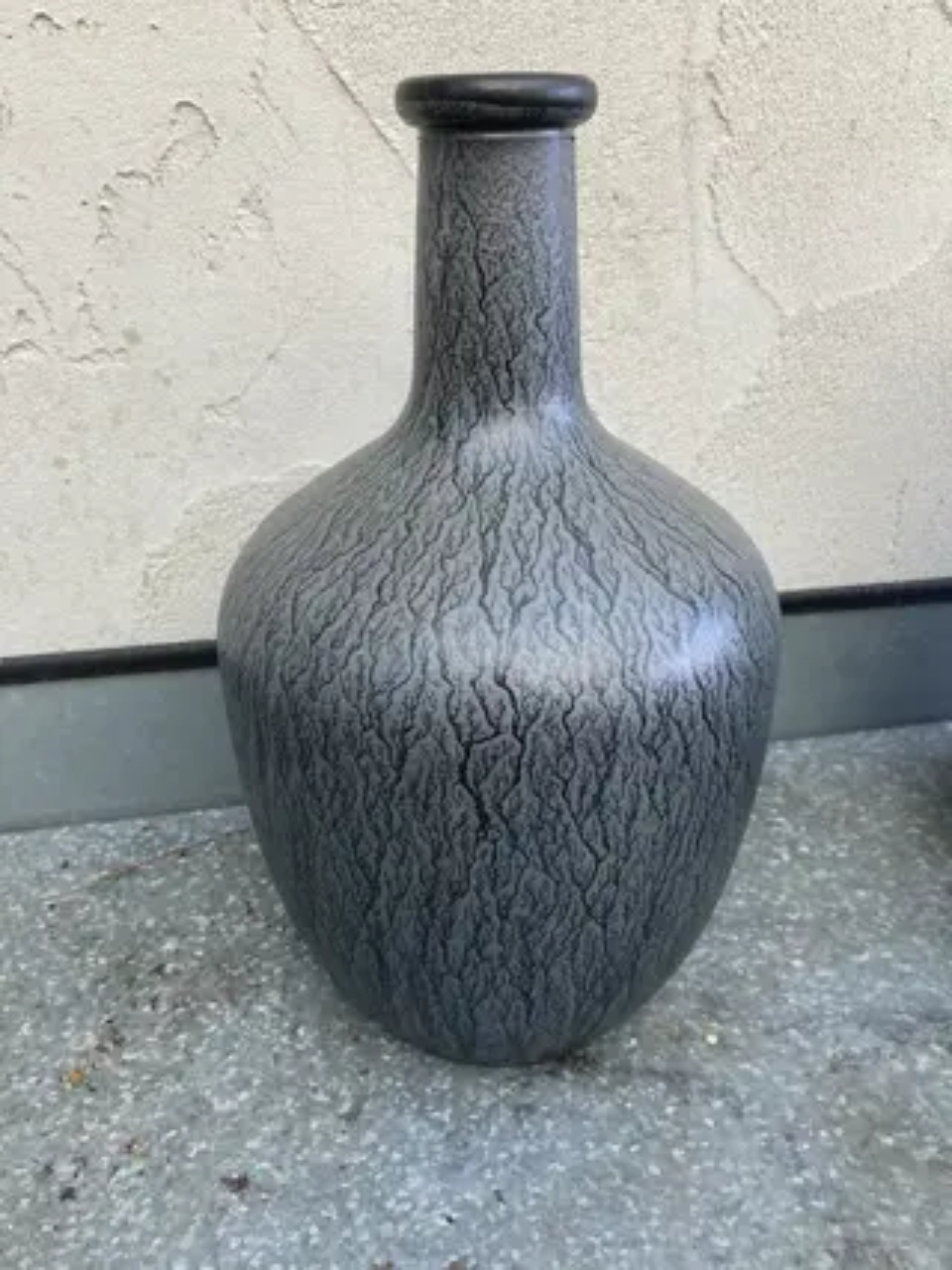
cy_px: 635
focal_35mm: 28
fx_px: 1027
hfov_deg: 49.7
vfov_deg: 63.5
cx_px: 476
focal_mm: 3.99
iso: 50
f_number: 1.8
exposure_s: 1/121
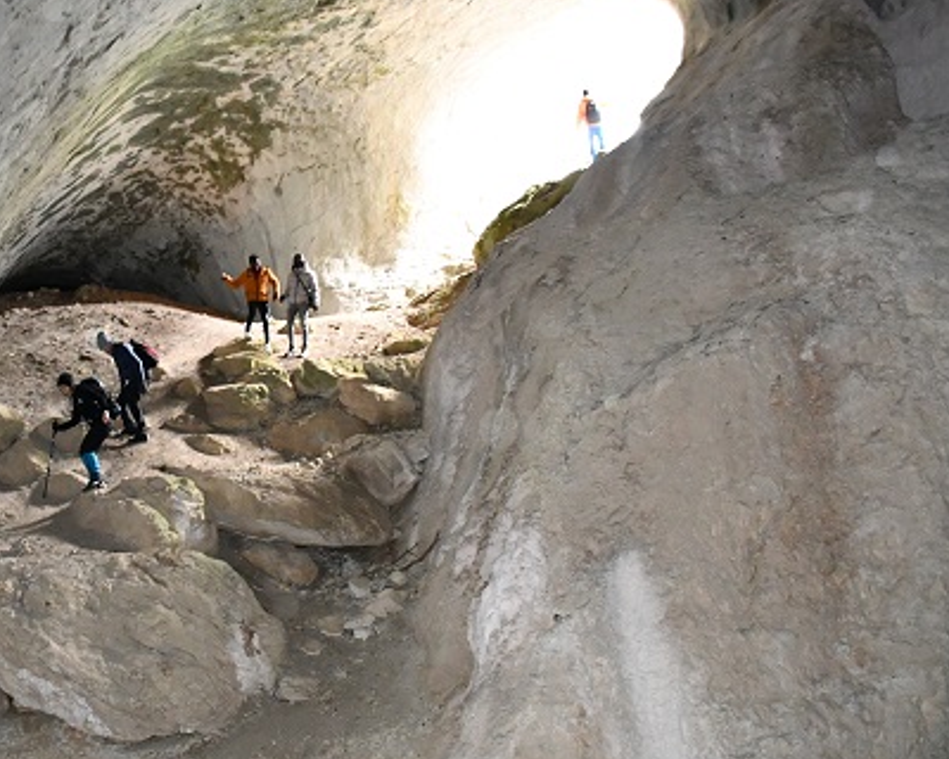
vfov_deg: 39.2
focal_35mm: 38
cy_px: 382
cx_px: 280
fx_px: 1067
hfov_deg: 46.8
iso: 6400
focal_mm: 18
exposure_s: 1/60
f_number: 3.5
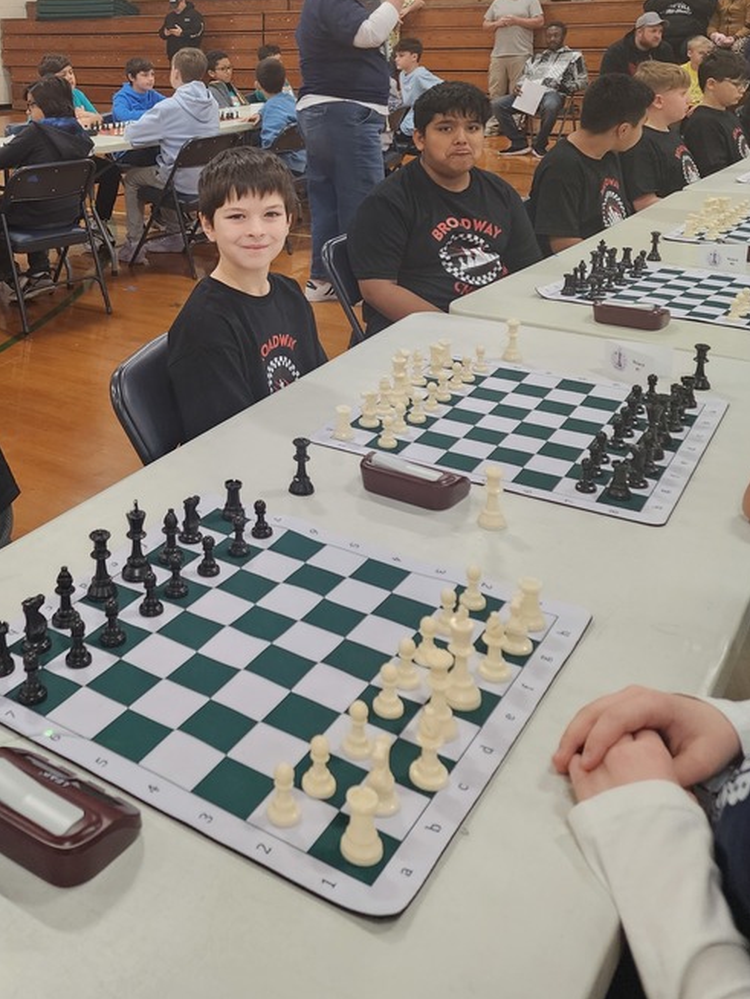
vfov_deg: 49.4
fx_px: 1039
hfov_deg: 38.4
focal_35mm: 36
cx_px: 170
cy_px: 258
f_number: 1.8
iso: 400
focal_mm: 6.4
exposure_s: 1/120
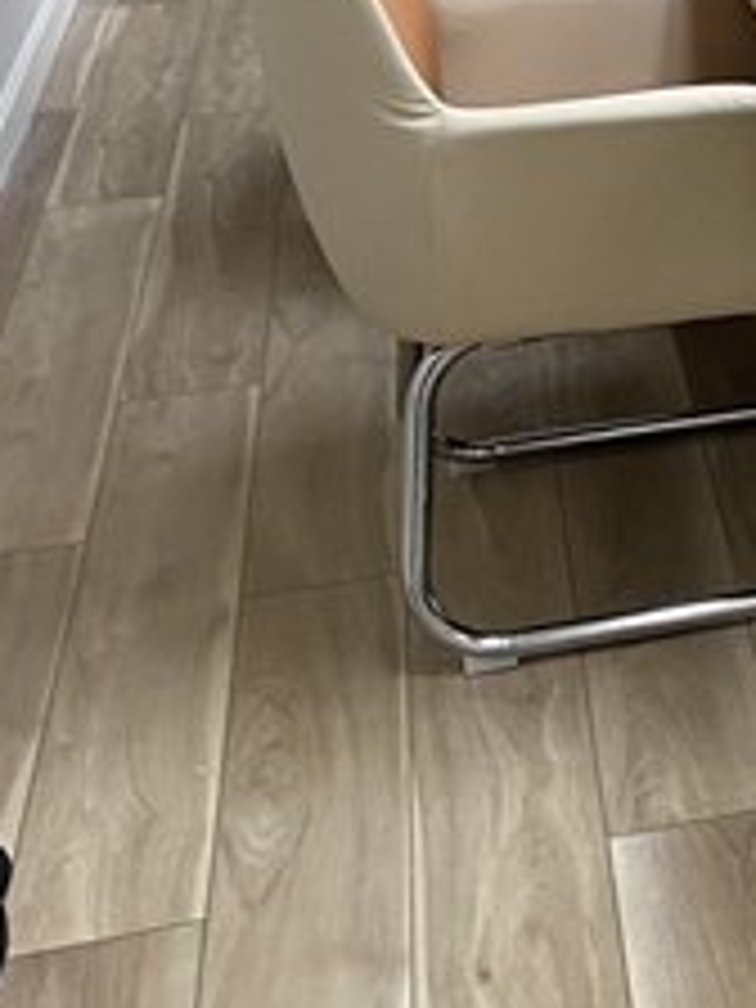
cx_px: 1238
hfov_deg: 15.0
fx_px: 2592
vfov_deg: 20.9
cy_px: -104
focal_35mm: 89
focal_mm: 4.25
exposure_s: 1/60
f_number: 1.8
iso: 80
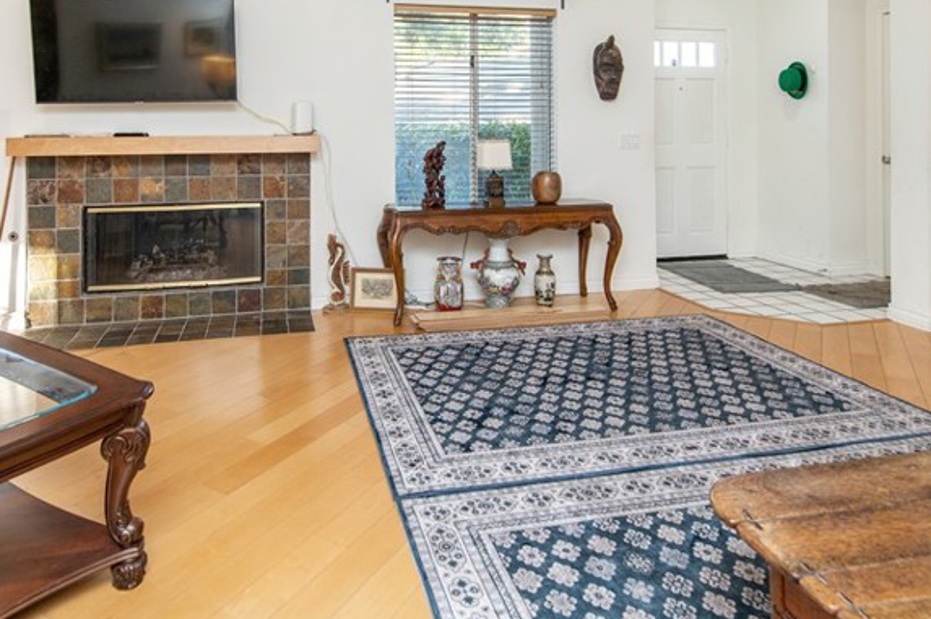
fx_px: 646
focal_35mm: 25
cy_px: 129
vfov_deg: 48.5
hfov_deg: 71.2
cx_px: 405
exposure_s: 1/80
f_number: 4.5
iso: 200
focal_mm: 14
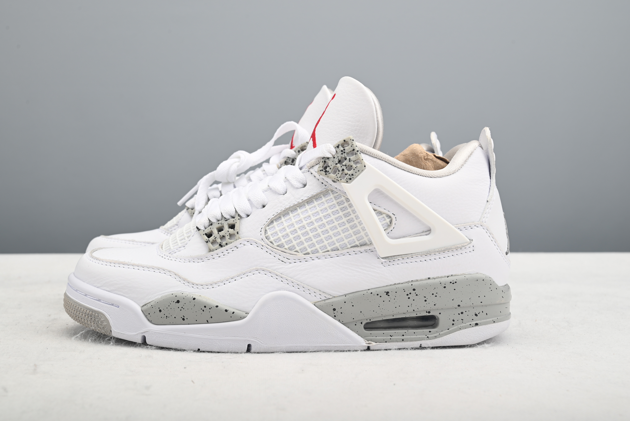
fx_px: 875
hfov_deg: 39.6
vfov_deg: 27.0
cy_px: 210
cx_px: 315
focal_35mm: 50
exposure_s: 1/200
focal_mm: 50
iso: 100
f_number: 11
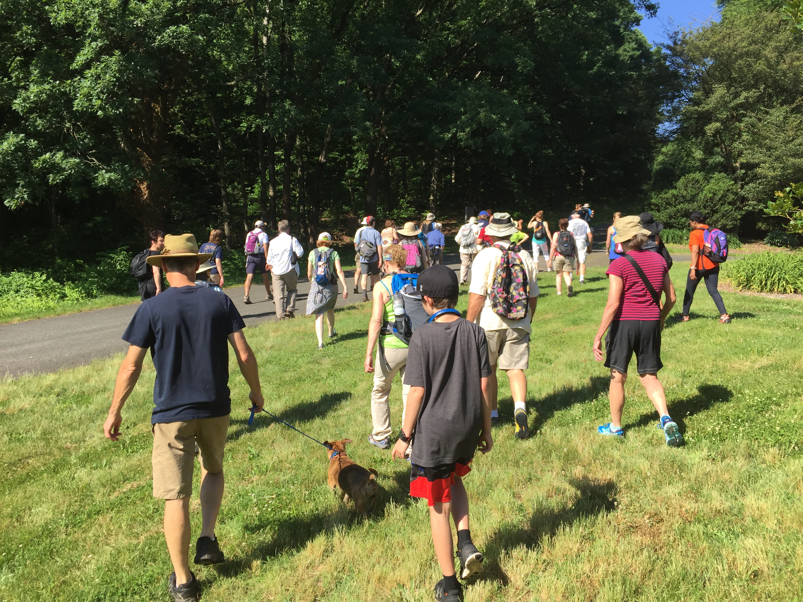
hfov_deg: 61.7
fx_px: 673
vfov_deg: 48.2
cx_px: 402
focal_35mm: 29
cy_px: 301
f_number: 2.2
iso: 32
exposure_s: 1/1068
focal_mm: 4.15
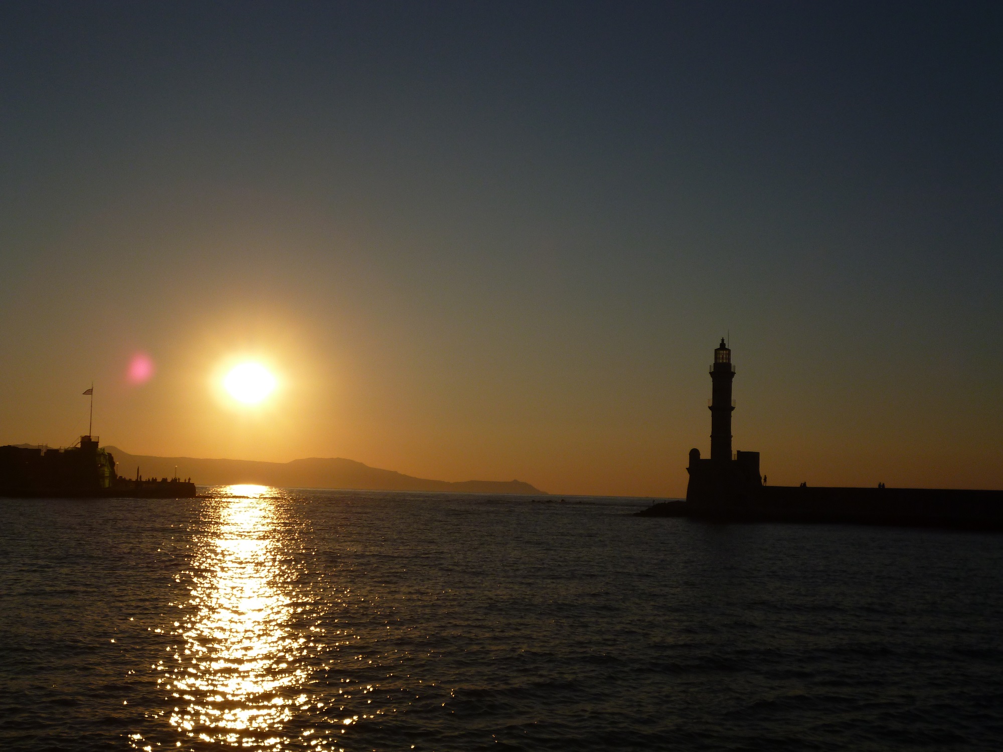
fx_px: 1391
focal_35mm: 48
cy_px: 376
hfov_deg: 39.7
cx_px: 502
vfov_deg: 30.3
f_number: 13
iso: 100
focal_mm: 8.6
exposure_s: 1/400
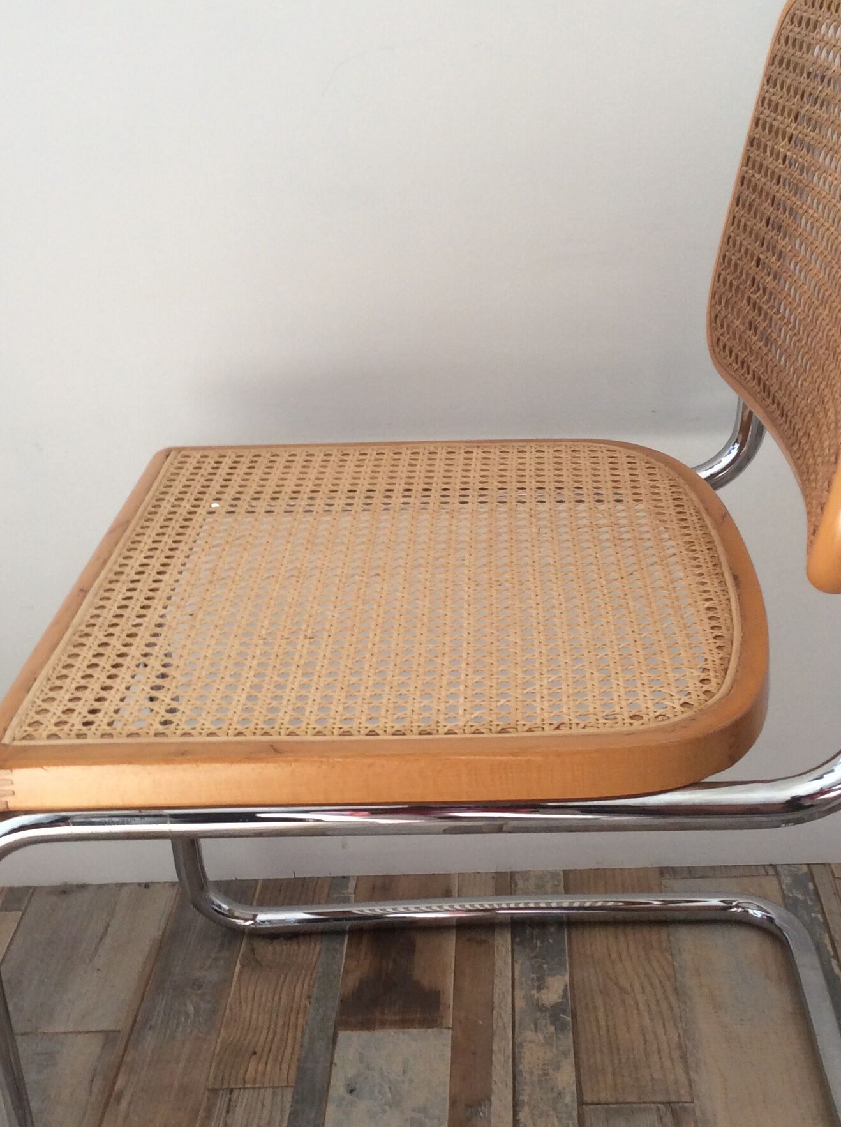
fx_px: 1527
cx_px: 490
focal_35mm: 47
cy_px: 602
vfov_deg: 40.5
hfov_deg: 30.7
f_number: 2.4
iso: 40
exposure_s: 1/33
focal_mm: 3.3
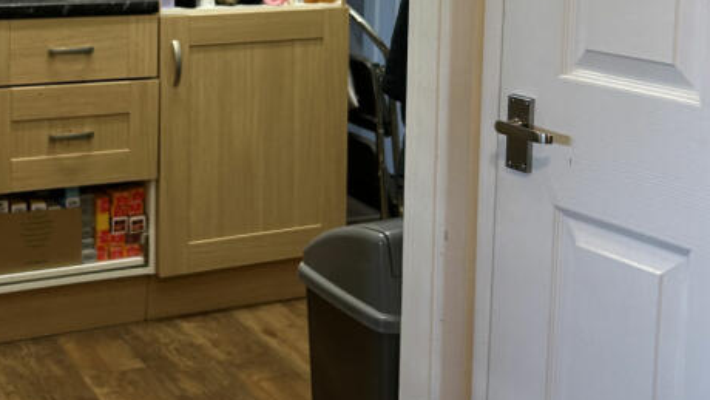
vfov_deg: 18.6
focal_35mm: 63
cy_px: 0
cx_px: 181
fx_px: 1186
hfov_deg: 32.7
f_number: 1.5
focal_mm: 5.7
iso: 125
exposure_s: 1/50
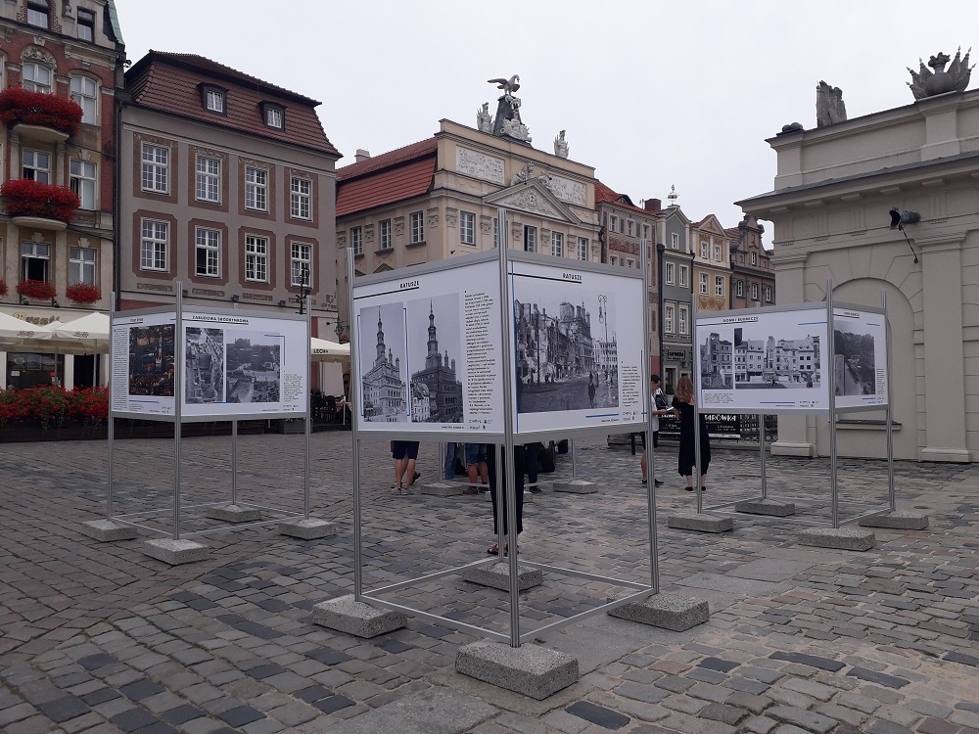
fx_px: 764
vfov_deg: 51.4
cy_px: 367
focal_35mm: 27
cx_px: 490
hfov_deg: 65.3
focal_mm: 3.6
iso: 40
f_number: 1.9
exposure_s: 1/1639
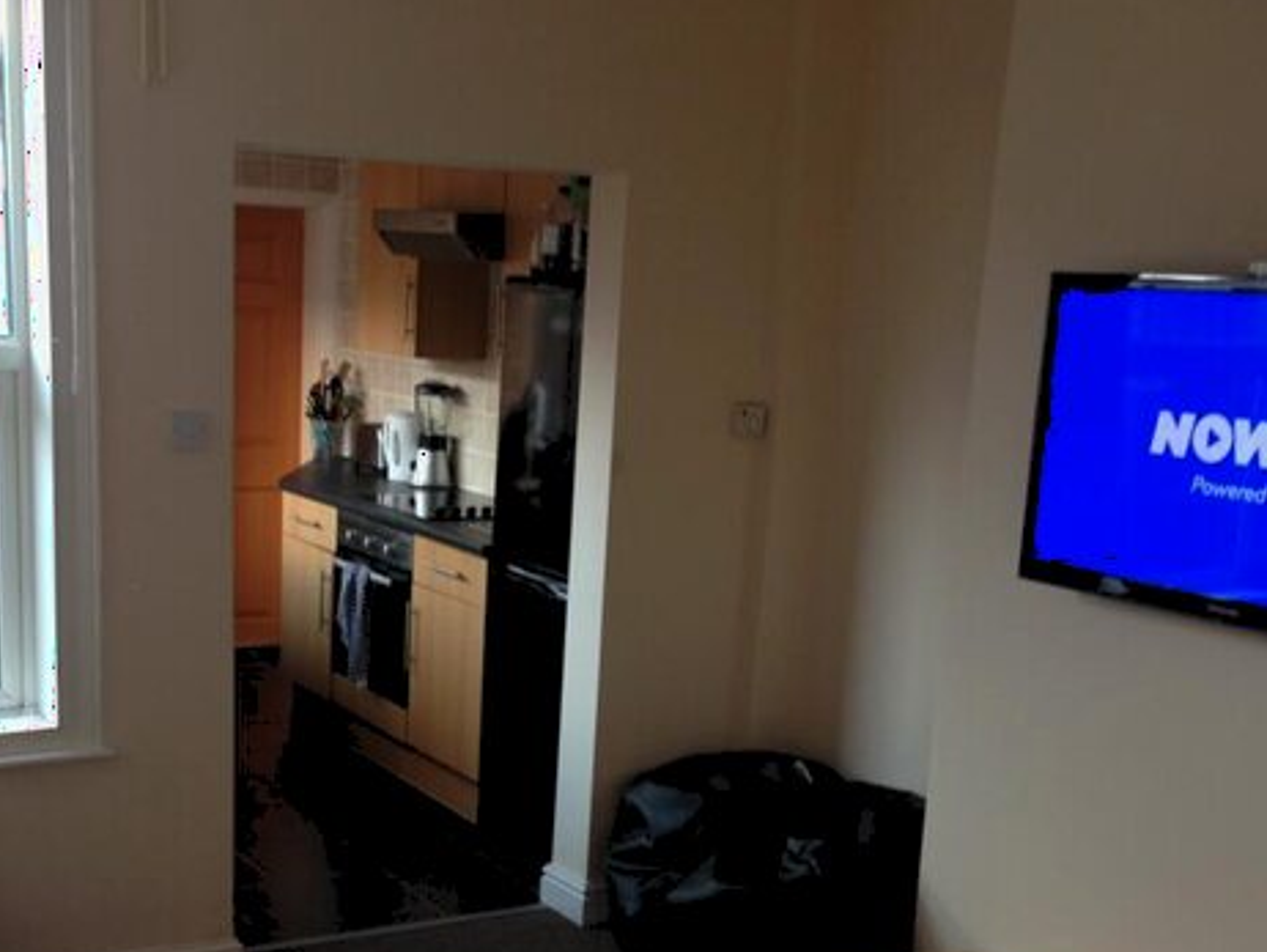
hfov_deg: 38.0
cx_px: 518
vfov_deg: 28.8
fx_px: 1831
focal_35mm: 50
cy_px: 698
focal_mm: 4.12
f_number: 2.4
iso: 64
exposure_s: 1/20
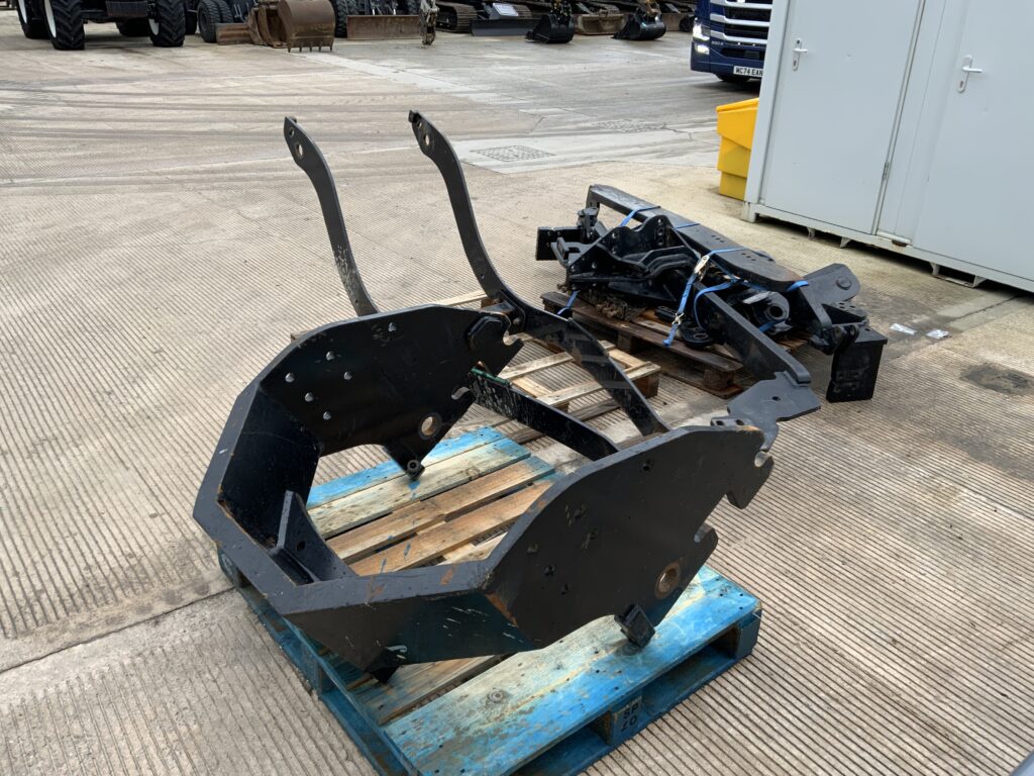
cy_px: 388
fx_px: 866
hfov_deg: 61.7
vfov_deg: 48.2
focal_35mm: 29
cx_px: 517
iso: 16
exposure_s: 1/122
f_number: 1.8
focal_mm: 3
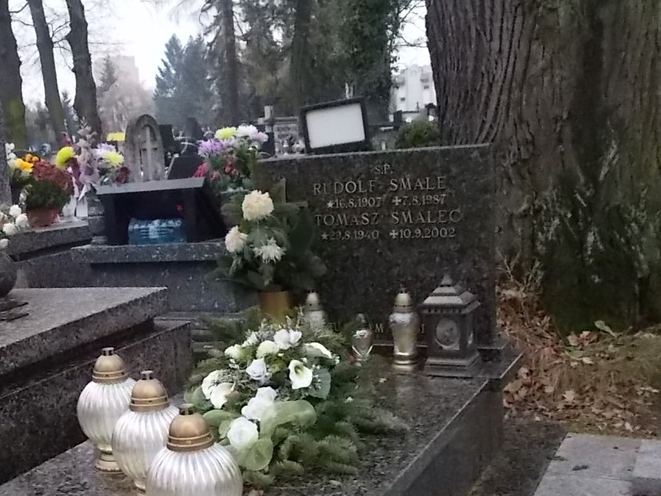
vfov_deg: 29.4
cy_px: 346
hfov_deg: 38.2
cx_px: 195
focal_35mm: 49
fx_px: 936
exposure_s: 1/100
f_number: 8
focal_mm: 4.6
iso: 400
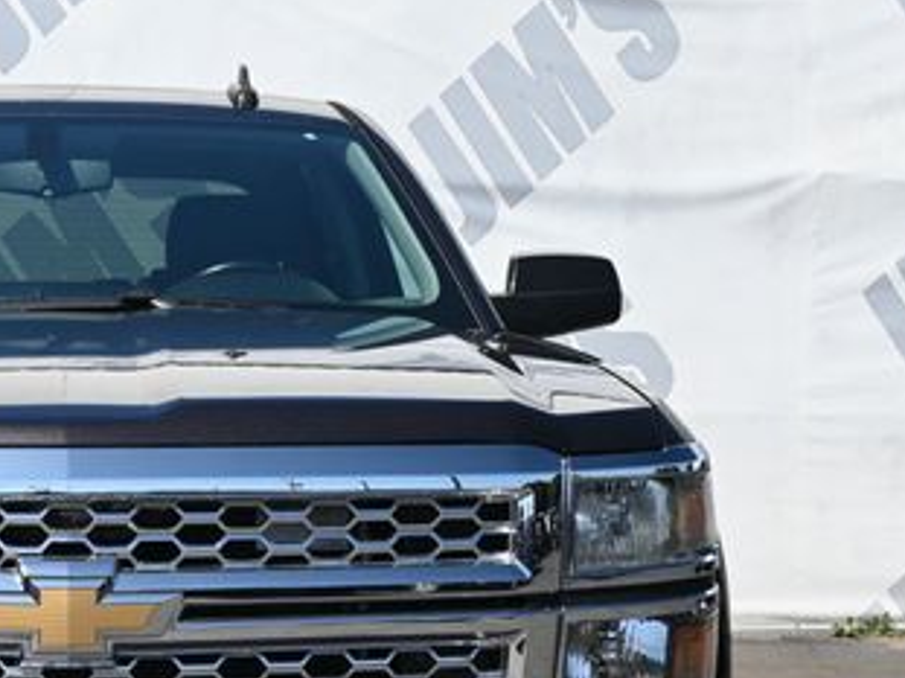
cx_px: 67
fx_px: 2130
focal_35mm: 81
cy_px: 602
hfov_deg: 23.3
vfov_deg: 17.8
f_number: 5.6
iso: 100
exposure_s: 1/250
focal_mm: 27.5
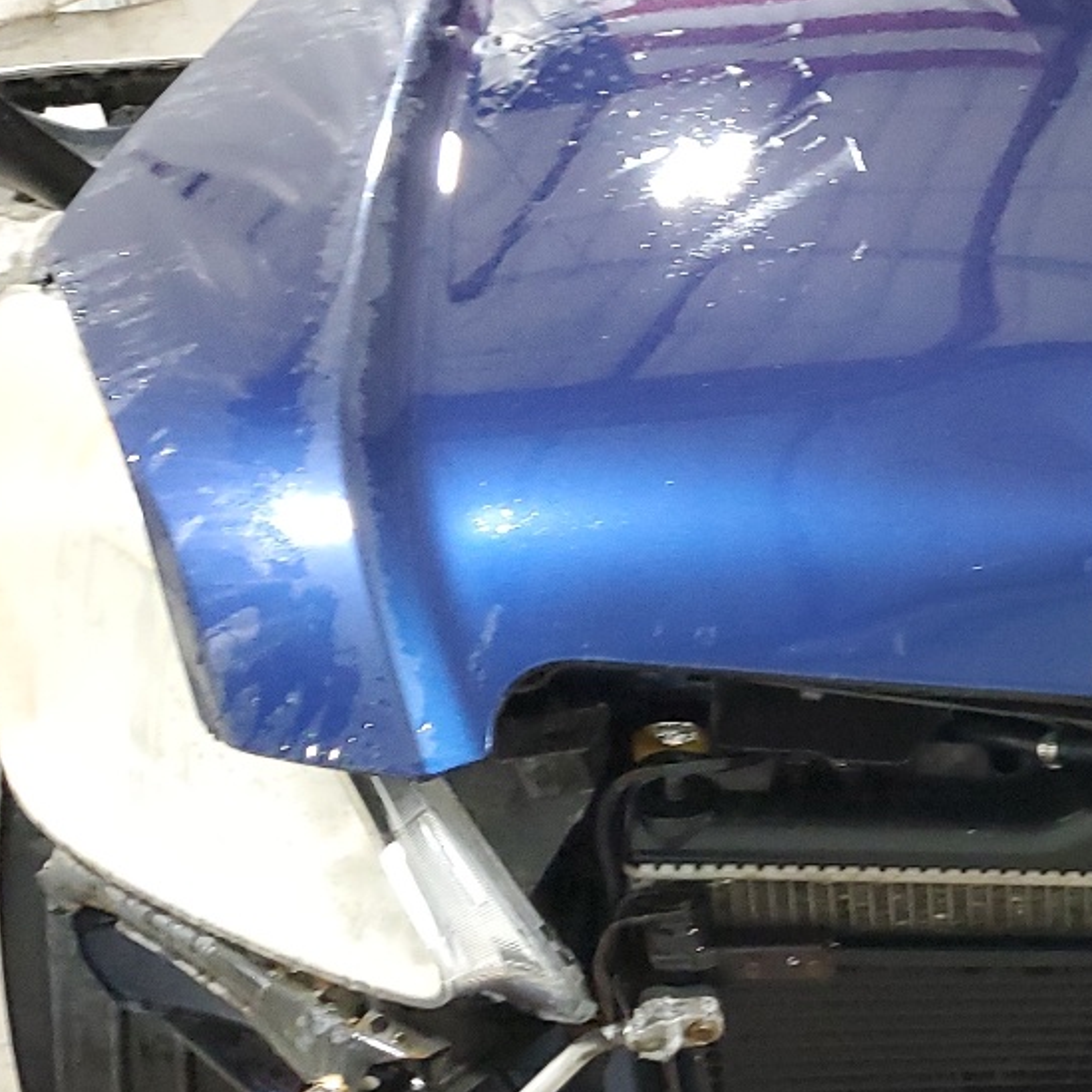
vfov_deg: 25.4
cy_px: 833
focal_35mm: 67
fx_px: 2391
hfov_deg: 23.2
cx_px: 1370
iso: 303
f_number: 1.5
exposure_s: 1/30
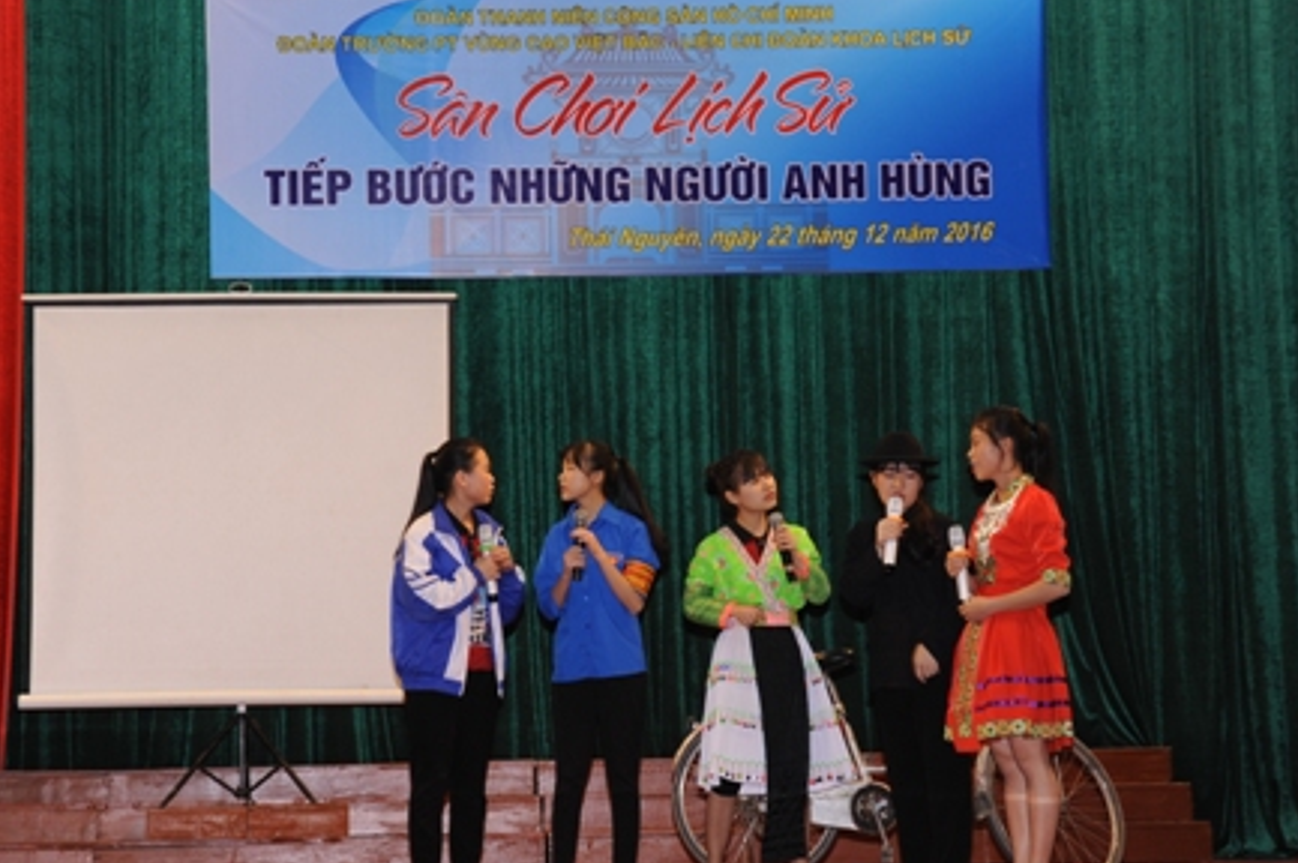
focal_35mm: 86
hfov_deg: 23.7
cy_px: 408
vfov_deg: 15.9
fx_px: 3098
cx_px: 583
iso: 640
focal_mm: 62
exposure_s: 1/60
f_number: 5
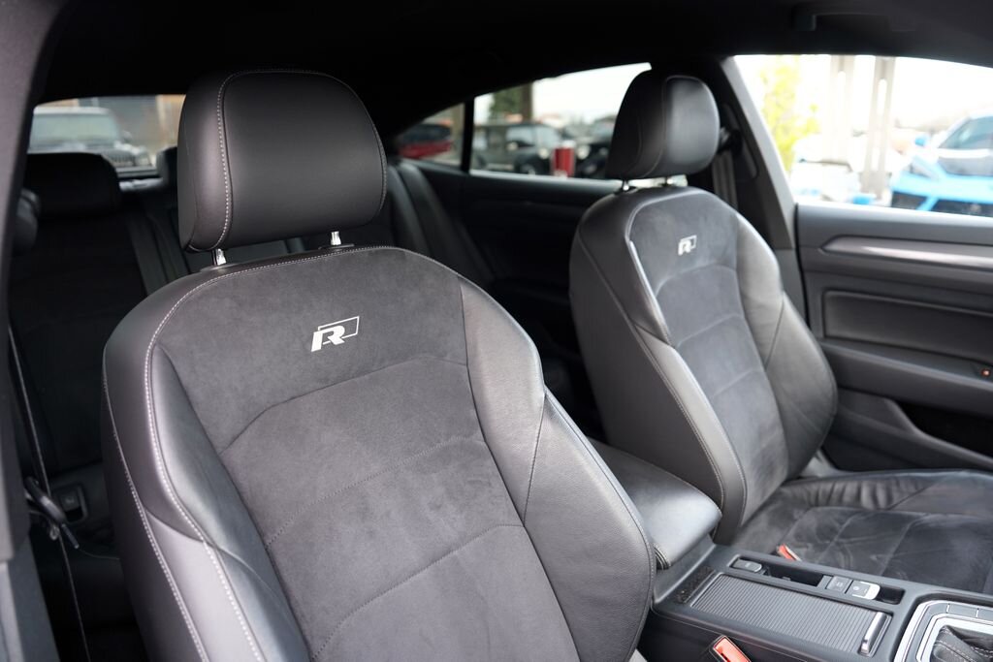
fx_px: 662
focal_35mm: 24
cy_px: 331
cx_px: 496
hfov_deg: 73.7
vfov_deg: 53.1
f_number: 2.8
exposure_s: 1/30
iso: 320
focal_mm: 24
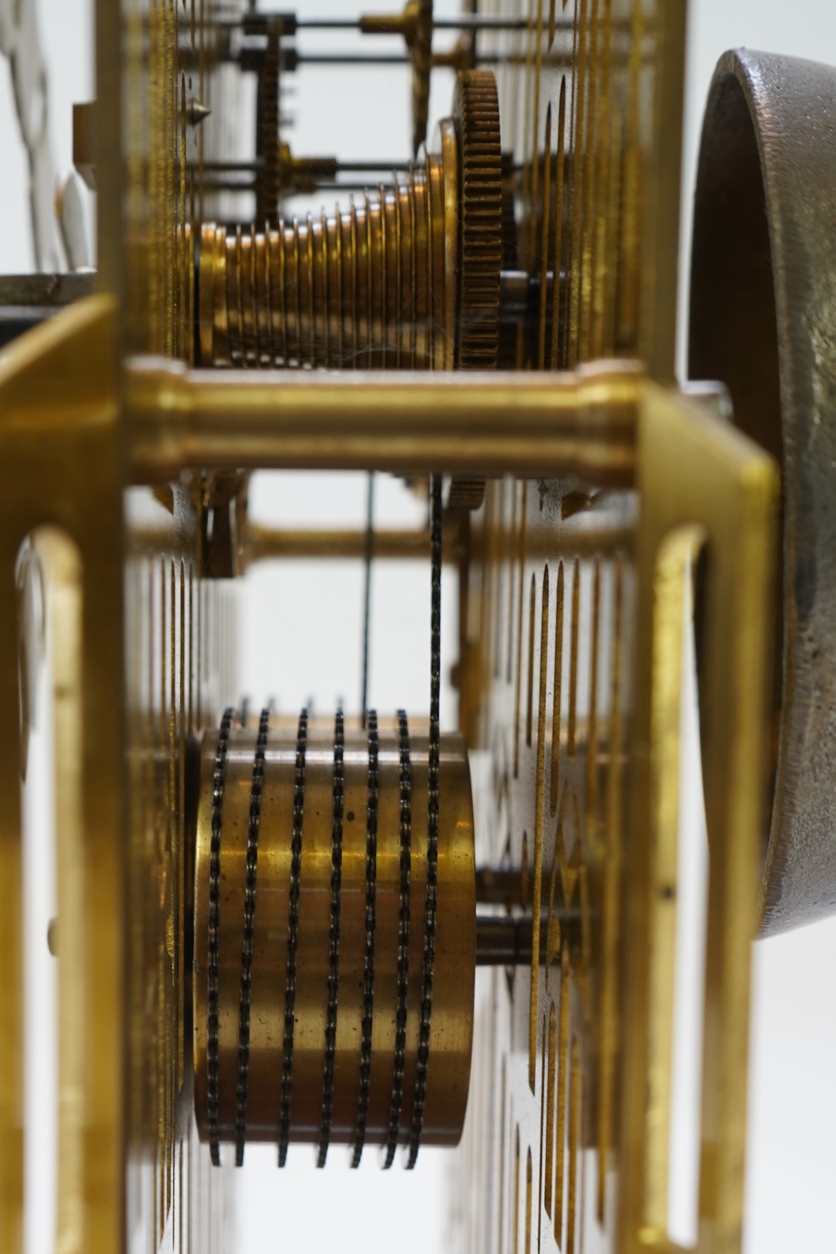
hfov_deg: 24.0
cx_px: 254
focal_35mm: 56
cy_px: 930
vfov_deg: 34.9
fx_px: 1951
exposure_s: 1/50
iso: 640
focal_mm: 34
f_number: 6.3
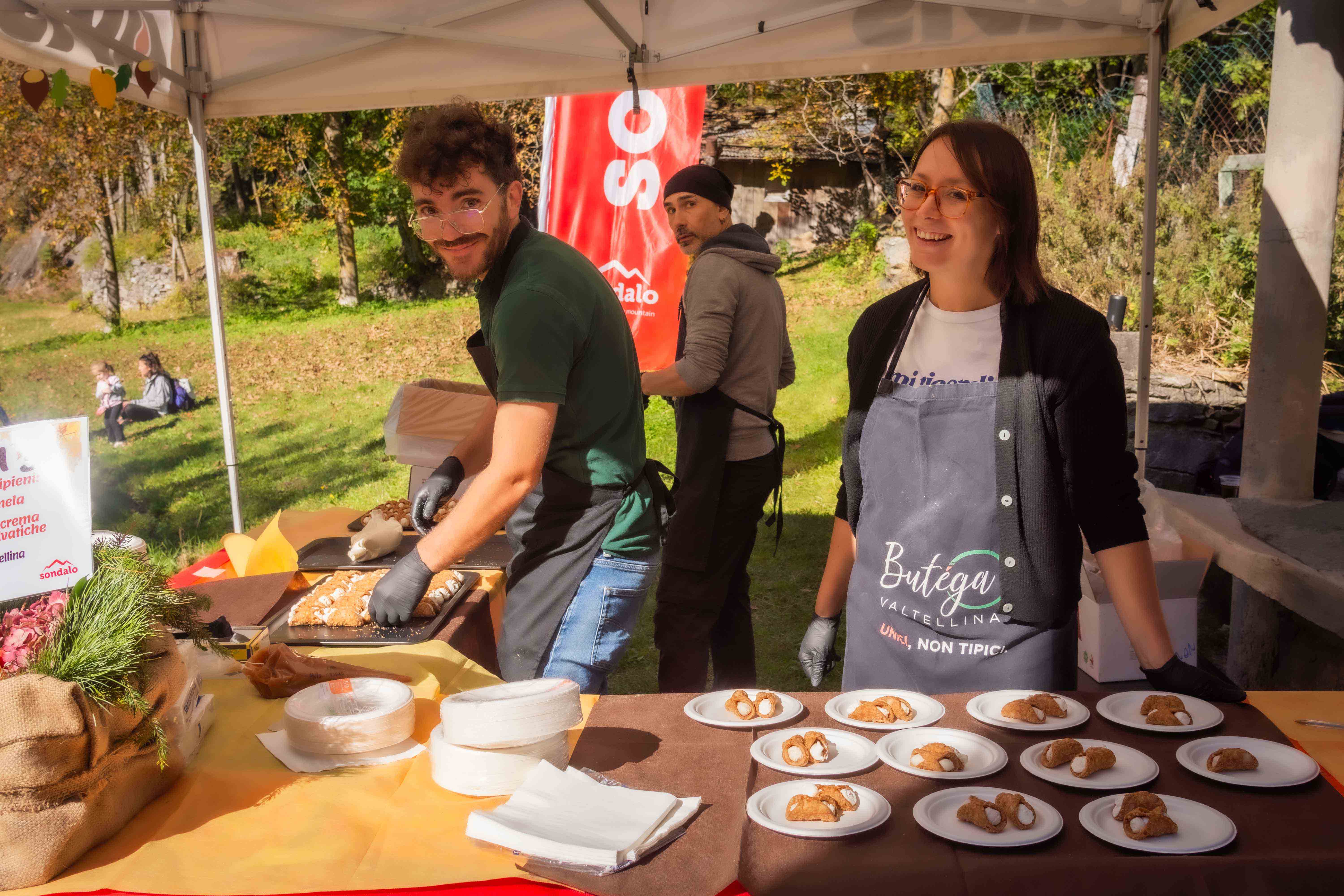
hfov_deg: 53.1
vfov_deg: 36.9
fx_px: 1344
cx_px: 672
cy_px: 448
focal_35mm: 36
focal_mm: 24
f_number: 7.1
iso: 250
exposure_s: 1/640
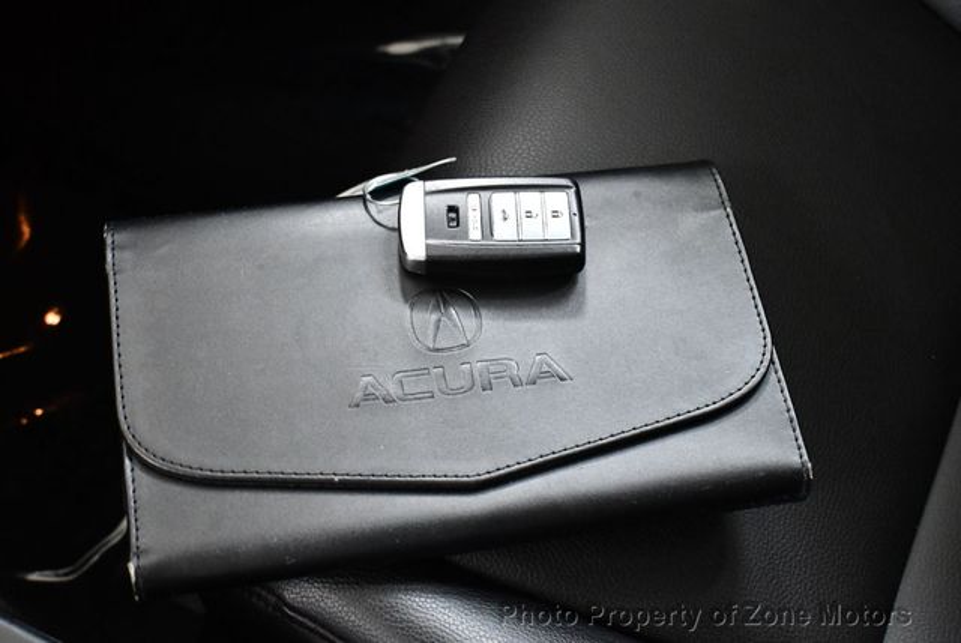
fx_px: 1496
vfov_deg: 24.2
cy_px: 322
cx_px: 480
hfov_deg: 35.6
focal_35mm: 56
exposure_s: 1/60
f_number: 4.2
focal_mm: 28
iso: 3600
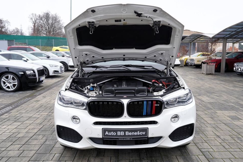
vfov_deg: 41.1
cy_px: 85
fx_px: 216
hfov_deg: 58.7
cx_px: 123
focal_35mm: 32
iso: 100
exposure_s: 1/60
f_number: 4
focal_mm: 30
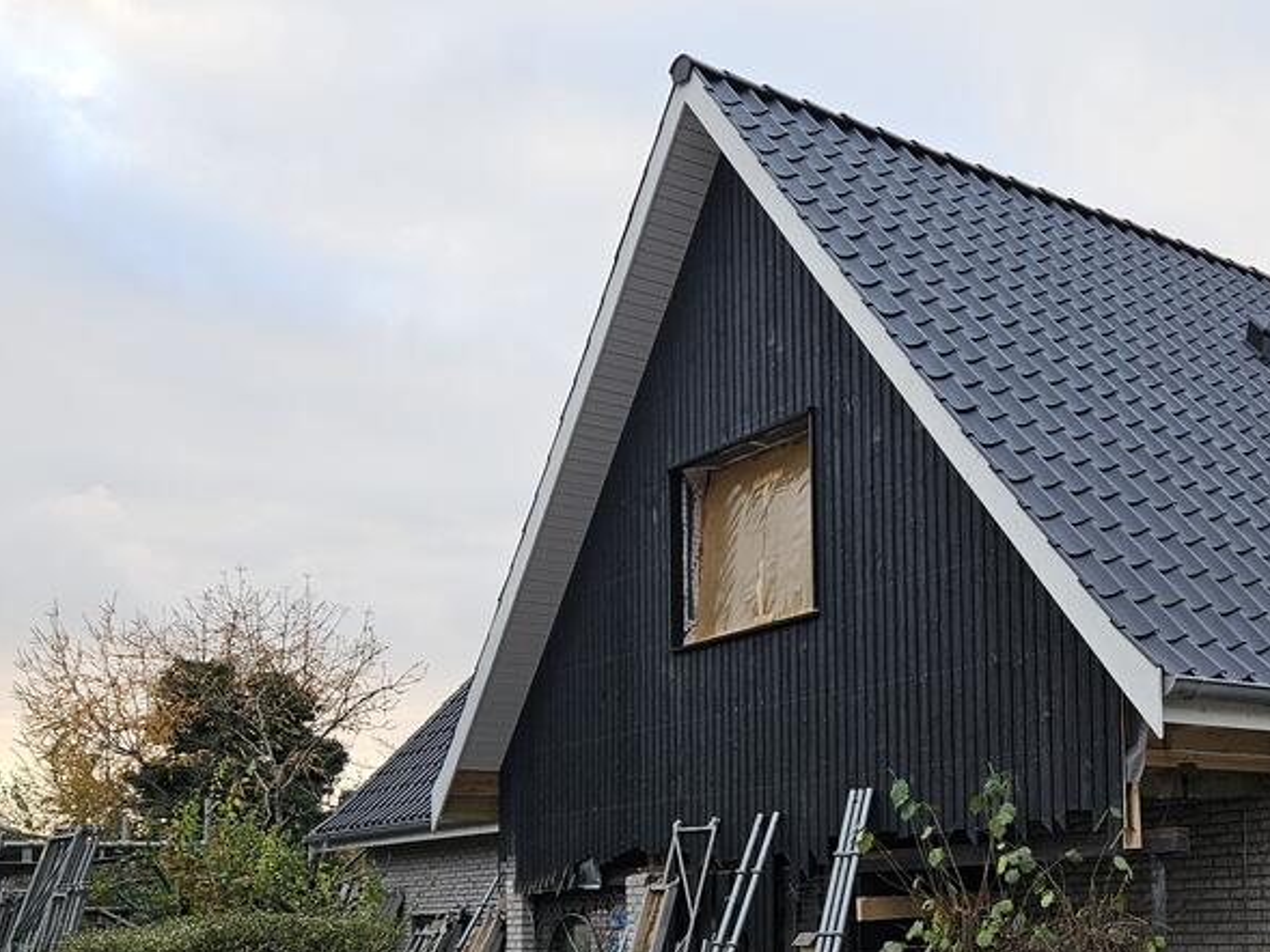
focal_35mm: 45
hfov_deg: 40.4
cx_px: 1013
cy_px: 756
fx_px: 1651
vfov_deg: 31.4
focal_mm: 5.4
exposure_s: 1/180
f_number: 1.8
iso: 64
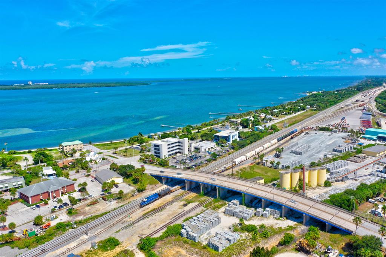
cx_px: 193
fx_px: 300
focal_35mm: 28
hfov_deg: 65.5
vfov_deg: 46.4
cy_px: 128
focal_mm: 10.3
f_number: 8
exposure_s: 1/320
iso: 100
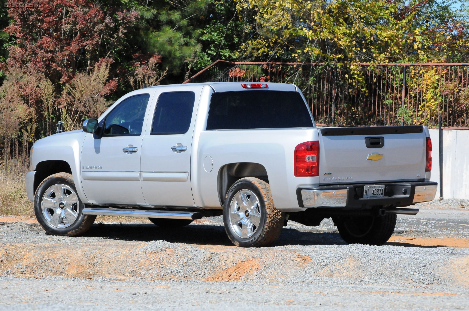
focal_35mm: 150
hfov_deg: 13.7
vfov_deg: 9.1
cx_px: 234
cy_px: 156
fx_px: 1952
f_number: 10
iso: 2000
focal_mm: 100
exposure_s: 1/3200
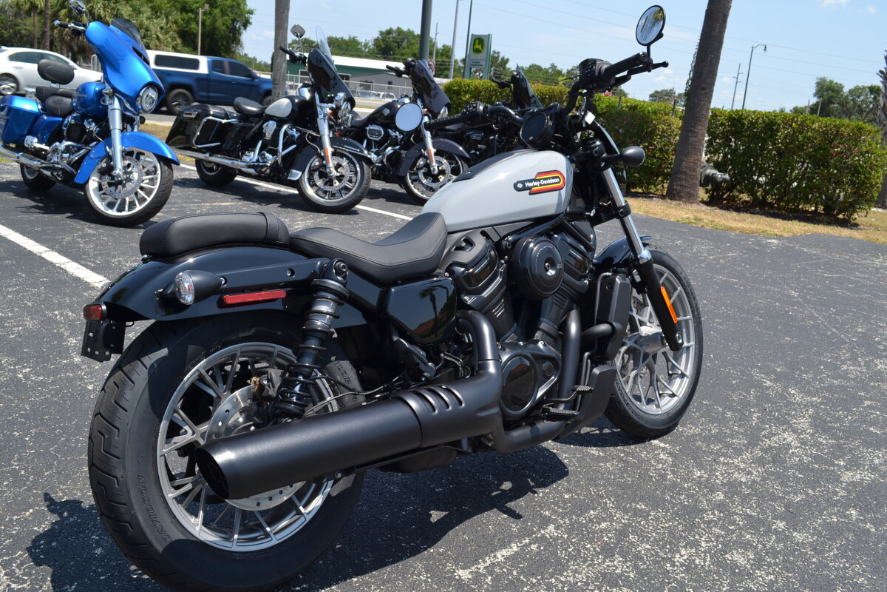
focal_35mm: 33
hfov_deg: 57.2
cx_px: 444
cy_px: 296
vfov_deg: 40.0
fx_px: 813
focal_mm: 22
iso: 100
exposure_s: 1/200
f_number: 7.1
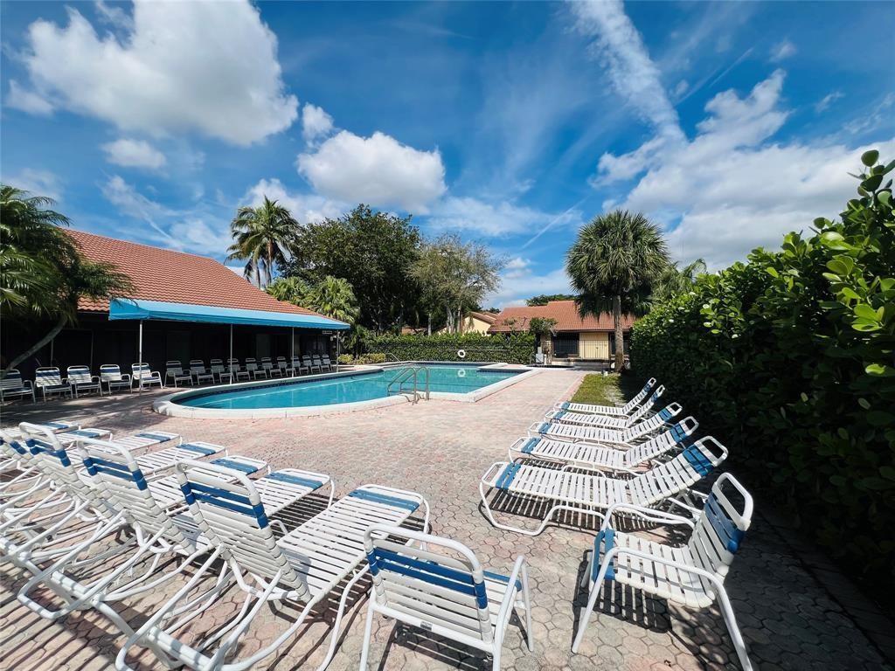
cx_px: 448
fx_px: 336
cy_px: 336
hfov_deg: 106.2
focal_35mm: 13
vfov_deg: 89.9
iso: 32
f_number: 1.8
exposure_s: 1/3215
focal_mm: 1.57
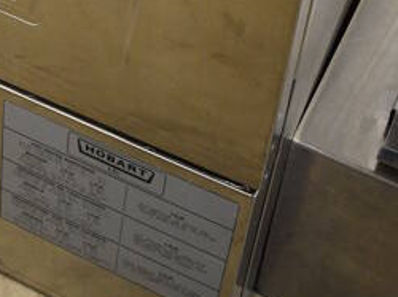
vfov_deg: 14.1
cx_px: 30
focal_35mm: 95
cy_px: -201
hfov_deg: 20.2
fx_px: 1091
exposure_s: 1/125
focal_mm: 18
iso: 1400
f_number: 3.5
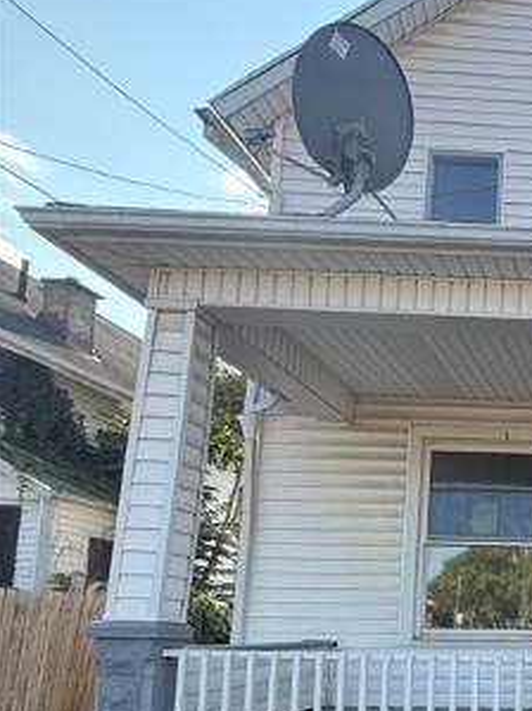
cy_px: 573
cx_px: 682
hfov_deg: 31.3
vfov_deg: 48.4
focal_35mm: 36
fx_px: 738
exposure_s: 1/398
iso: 50
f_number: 2.2
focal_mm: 2.22
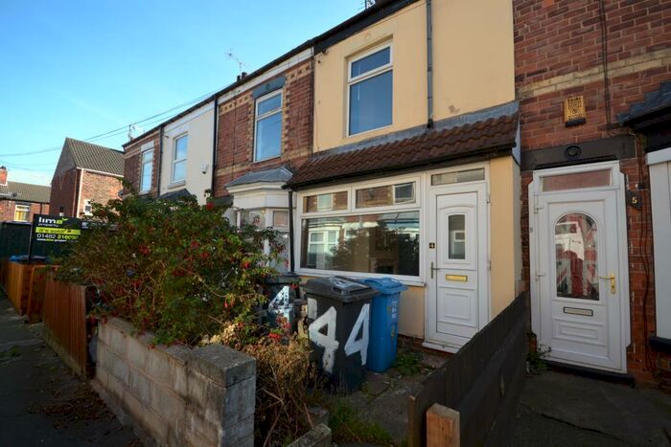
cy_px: 224
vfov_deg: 77.4
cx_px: 336
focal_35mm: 15
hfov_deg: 100.4
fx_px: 280
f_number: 5.6
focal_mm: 10
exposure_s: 1/125
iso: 125
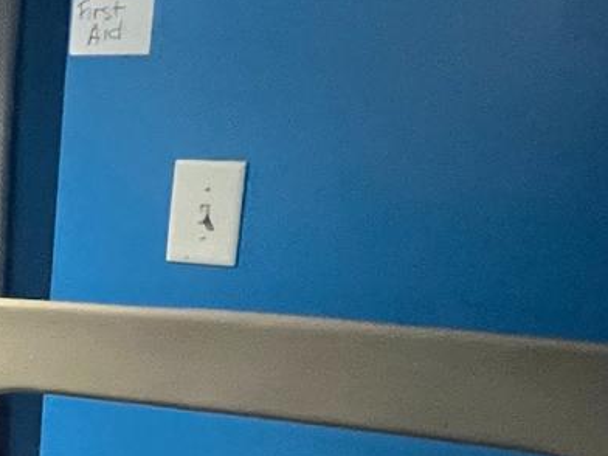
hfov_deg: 21.6
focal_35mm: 68
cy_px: 437
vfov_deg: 21.0
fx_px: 1194
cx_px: -406
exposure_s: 1/60
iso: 1000
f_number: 1.8
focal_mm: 1.57
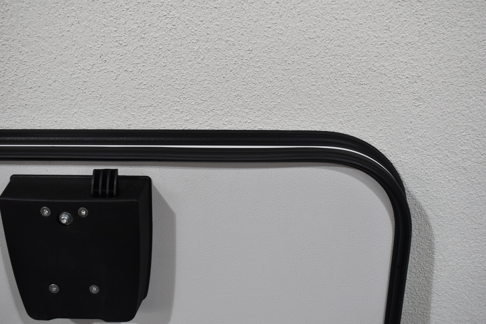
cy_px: 162
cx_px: 243
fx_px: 547
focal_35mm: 40
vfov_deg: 33.0
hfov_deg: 47.9
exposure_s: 1/125
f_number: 5.6
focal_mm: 27
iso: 400
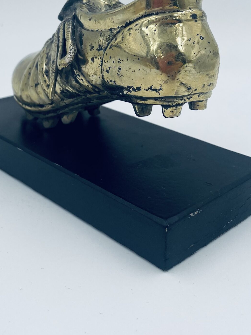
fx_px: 464
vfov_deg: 38.9
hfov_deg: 30.2
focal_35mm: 48
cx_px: 115
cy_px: 96
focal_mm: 4.2
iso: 32
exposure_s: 1/801
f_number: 1.6
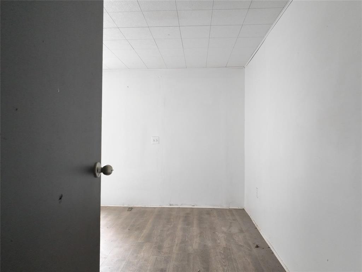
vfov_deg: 56.8
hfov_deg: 71.6
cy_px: 136
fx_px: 251
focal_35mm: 24
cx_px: 181
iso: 1670
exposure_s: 1/80
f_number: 2.8
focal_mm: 12.29
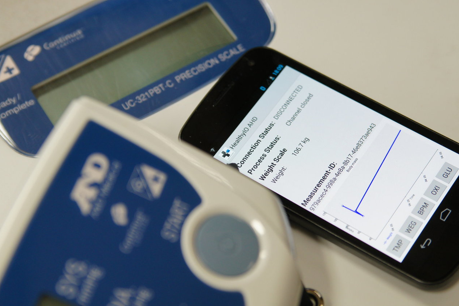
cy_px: 154
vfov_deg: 15.0
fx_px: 1160
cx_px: 231
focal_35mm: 91
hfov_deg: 22.4
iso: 400
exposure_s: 1/100
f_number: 3.2
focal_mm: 60
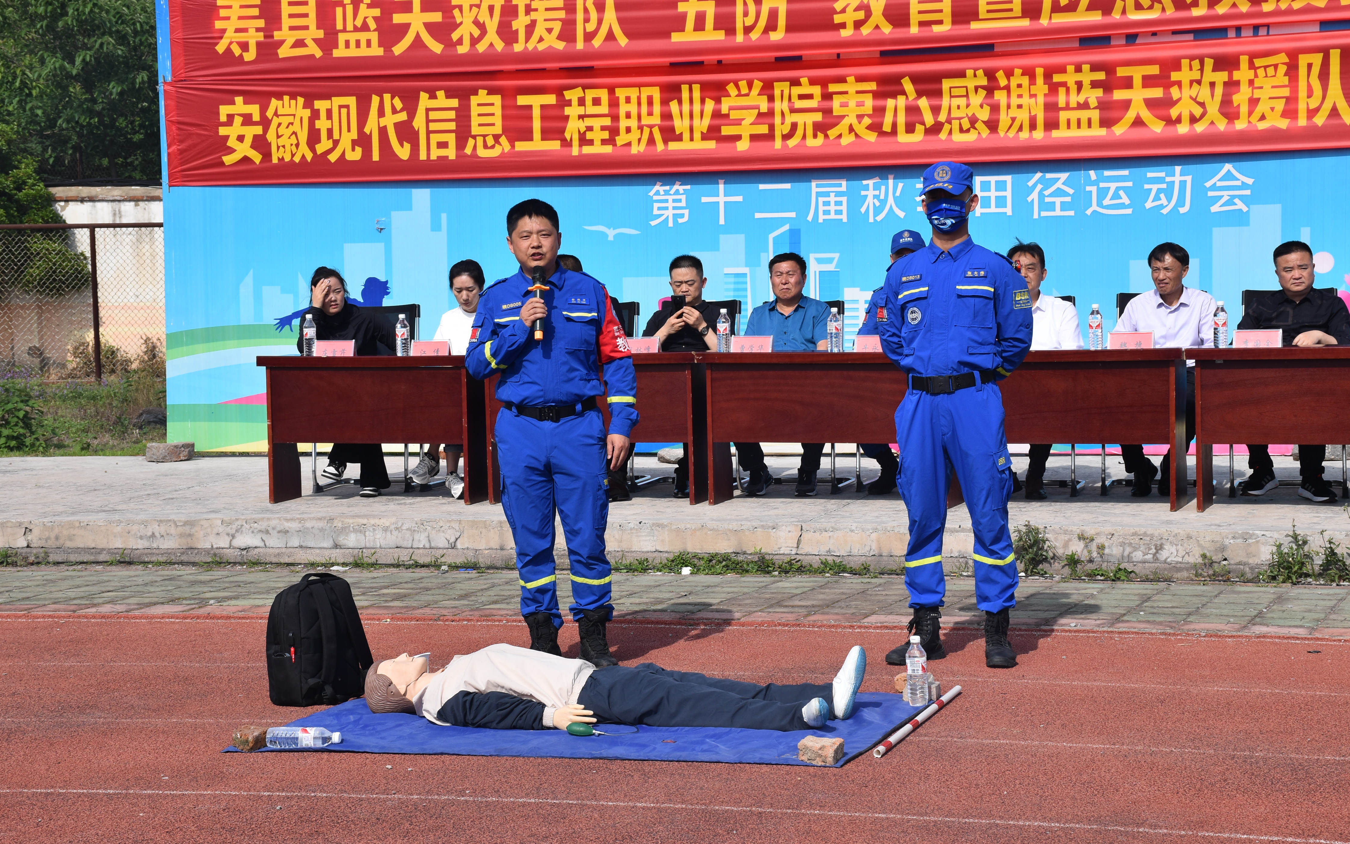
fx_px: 2943
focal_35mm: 80
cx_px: 678
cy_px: 415
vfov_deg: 16.3
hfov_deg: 25.8
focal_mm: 52
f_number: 10
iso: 200
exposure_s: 1/400
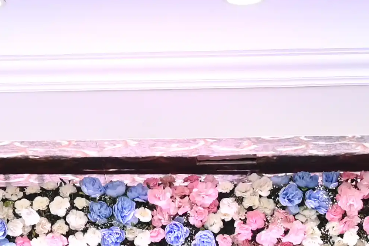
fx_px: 1987
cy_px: 575
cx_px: 221
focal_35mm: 194
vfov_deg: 6.7
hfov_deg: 10.6
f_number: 4.5
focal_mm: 32
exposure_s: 1/100
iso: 1000
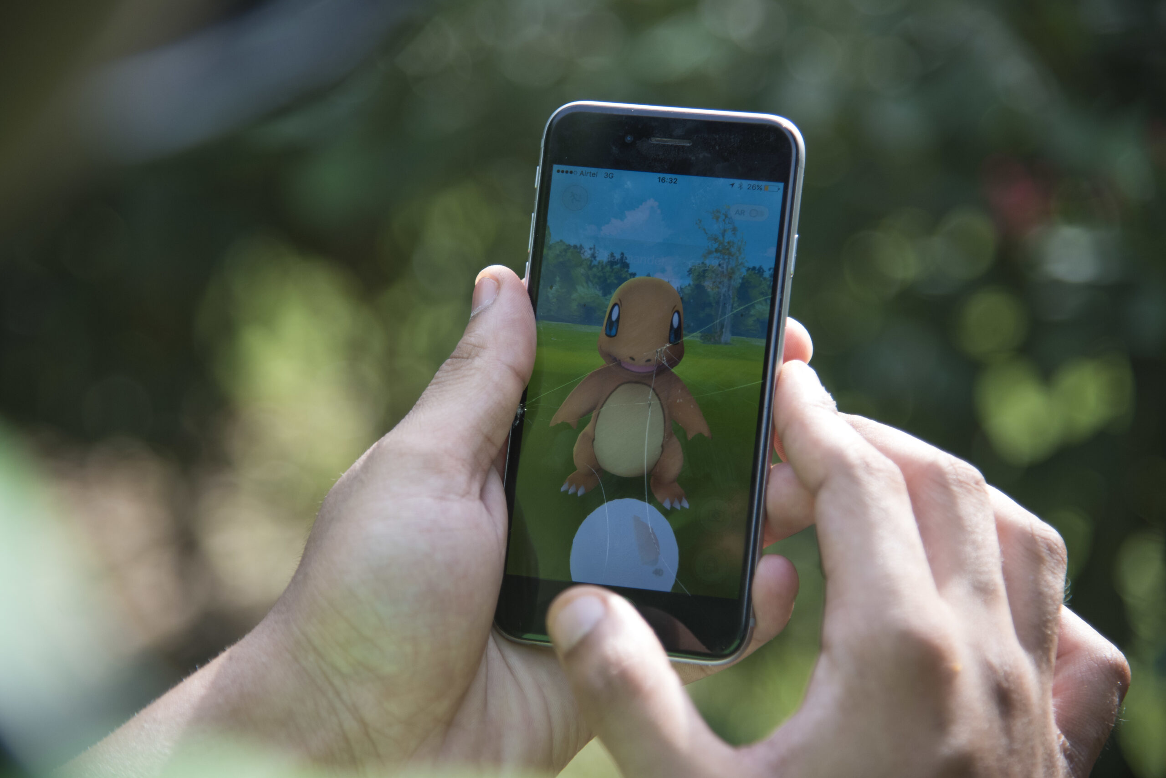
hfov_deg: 19.4
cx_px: 583
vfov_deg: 13.1
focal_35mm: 105
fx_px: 3402
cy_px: 389
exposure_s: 1/800
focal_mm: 105
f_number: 4
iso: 640
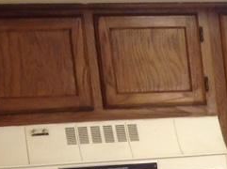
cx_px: 539
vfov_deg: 7.7
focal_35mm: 188
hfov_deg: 9.4
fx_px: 1231
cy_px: 288
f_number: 2.4
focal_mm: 4.28
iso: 50
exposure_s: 1/15
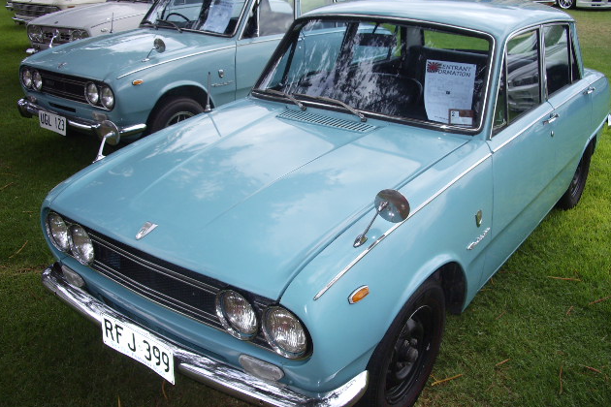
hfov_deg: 51.9
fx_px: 628
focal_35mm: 37
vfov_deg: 35.9
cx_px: 306
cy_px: 180
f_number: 4.3
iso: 80
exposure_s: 1/200
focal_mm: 5.8
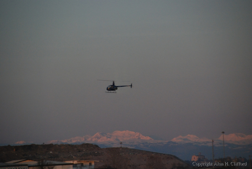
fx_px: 2102
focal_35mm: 300
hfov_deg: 6.9
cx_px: 126
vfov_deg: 4.6
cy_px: 84
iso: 1100
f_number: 5.6
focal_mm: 200
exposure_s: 1/250
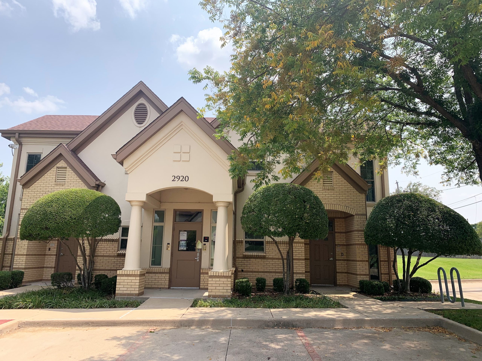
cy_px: 180
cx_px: 241
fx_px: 362
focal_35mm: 26
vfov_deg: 53.1
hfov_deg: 67.3
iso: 25
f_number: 1.8
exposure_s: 1/1916
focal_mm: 4.25
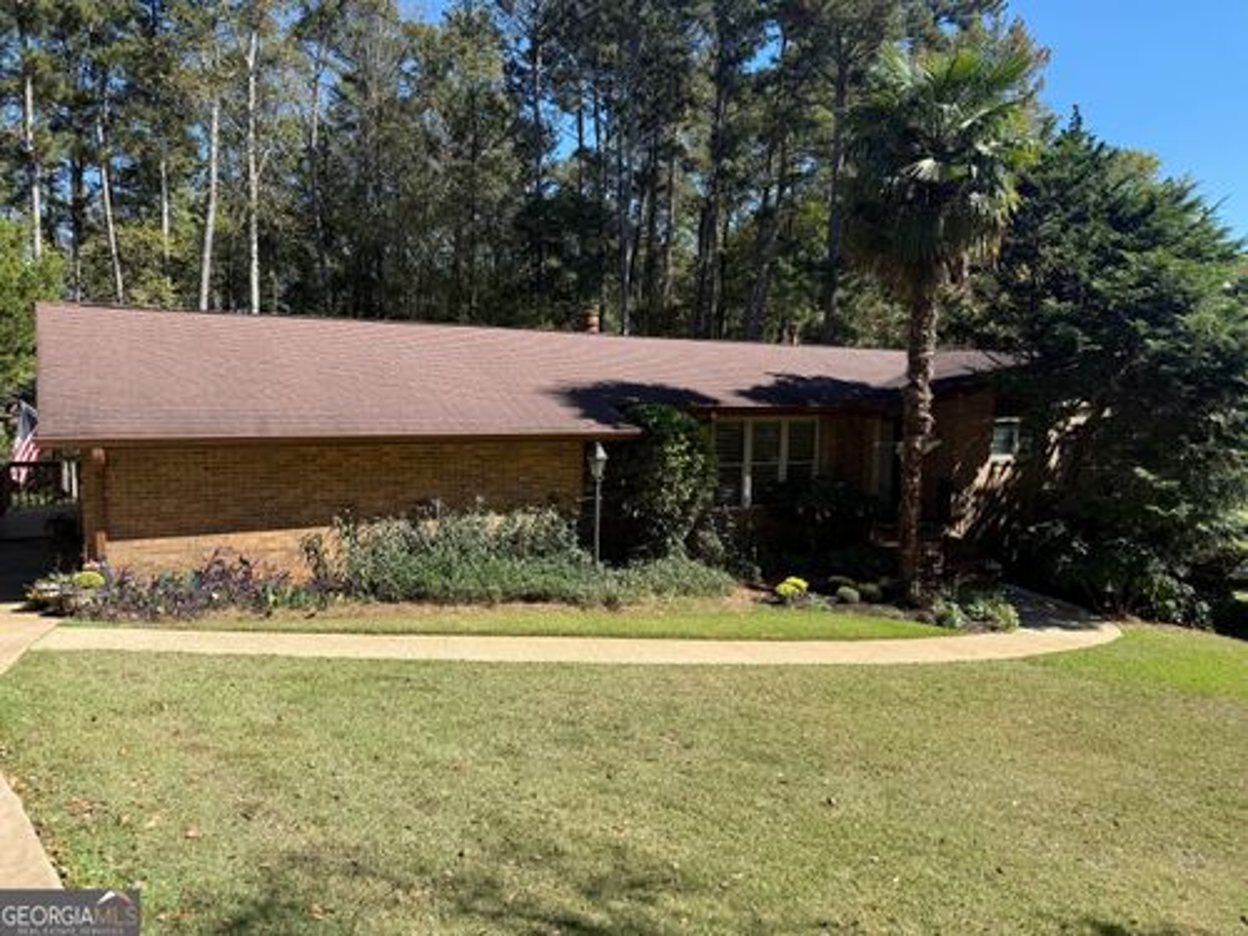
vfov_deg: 56.8
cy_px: 468
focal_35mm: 24
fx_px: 865
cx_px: 624
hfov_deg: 71.6
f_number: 1.78
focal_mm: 6.76
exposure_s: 1/1855
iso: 80
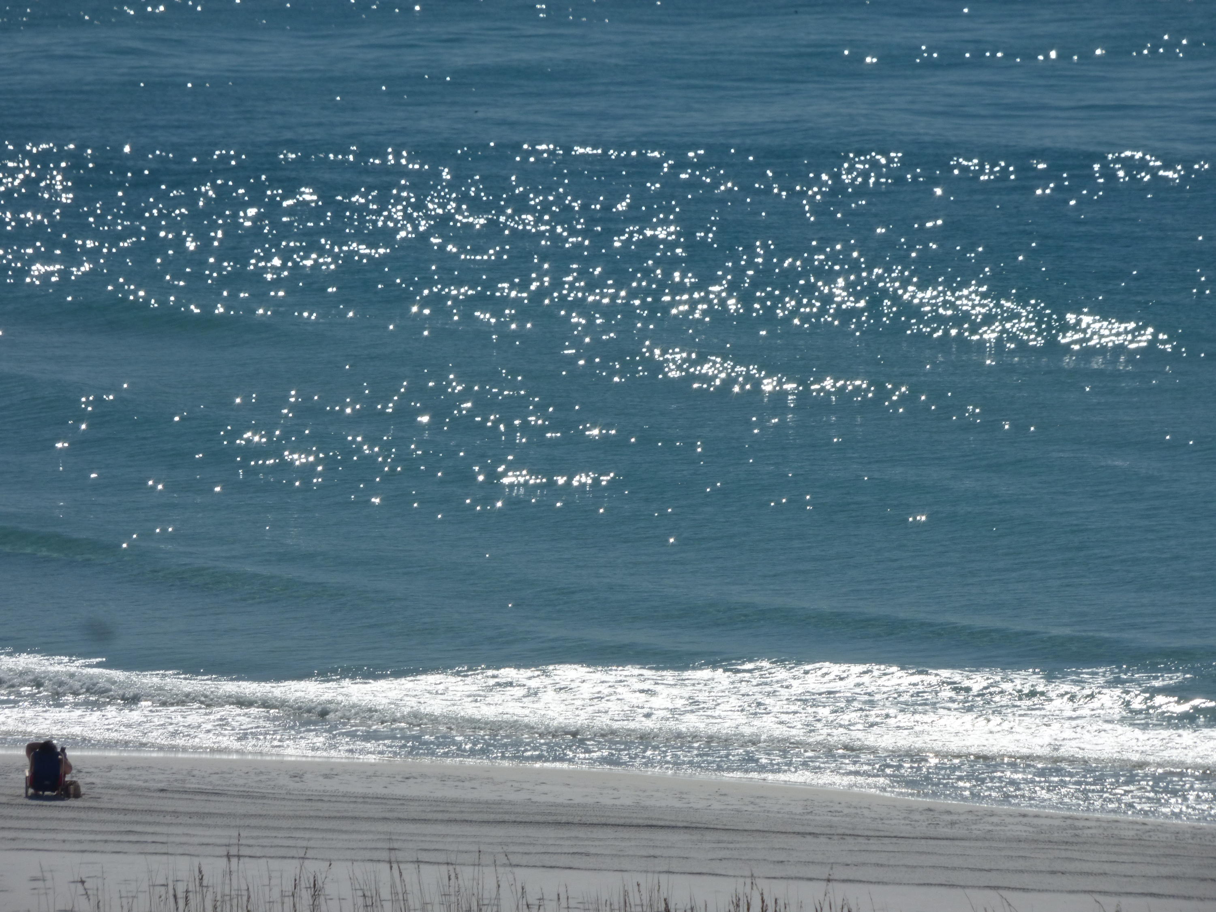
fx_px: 12295
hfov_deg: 5.7
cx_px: 608
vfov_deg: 4.2
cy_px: 456
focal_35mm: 350
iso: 100
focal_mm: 62.7
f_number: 6.3
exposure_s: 1/2000
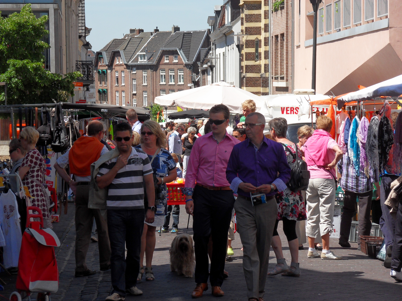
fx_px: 1452
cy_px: 150
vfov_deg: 11.9
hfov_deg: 15.8
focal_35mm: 125
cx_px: 201
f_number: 5.8
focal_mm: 22.5
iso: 80
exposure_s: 1/350
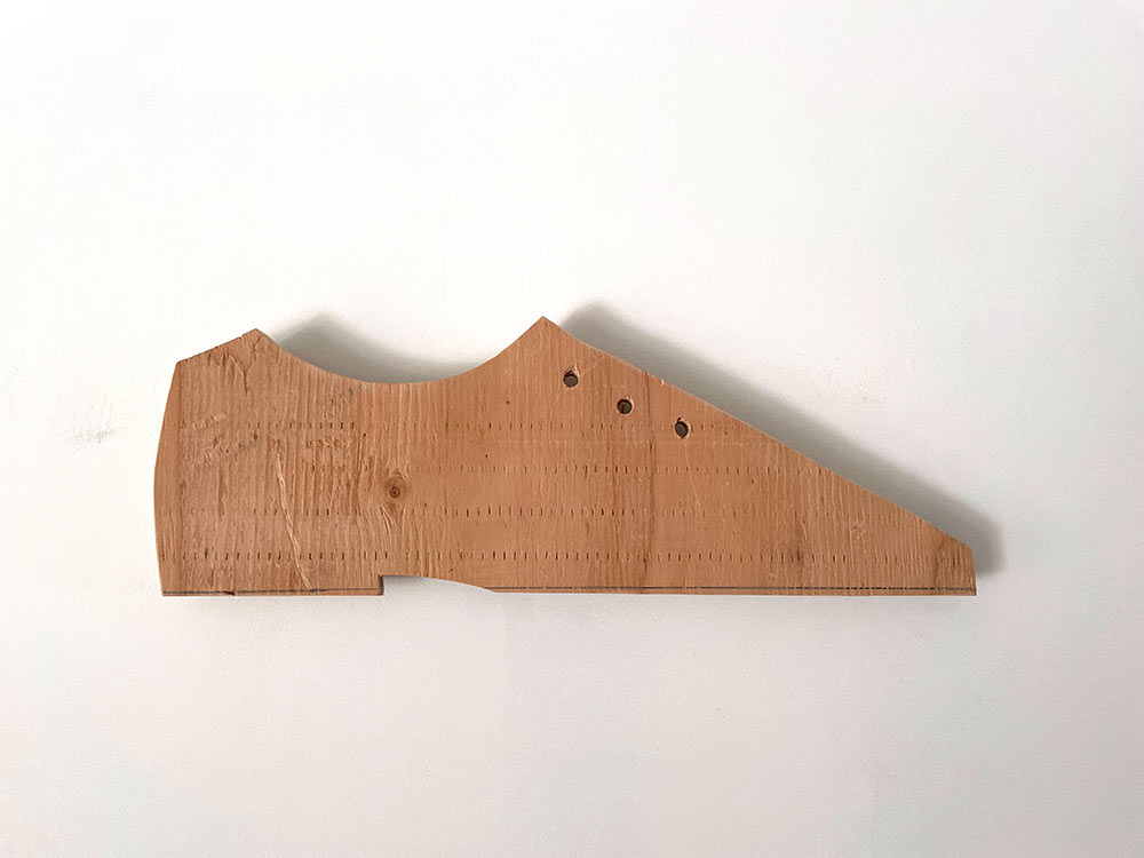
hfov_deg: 67.3
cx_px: 572
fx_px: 859
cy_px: 429
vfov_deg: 53.1
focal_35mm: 26
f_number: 1.6
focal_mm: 4.2
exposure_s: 1/60
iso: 125
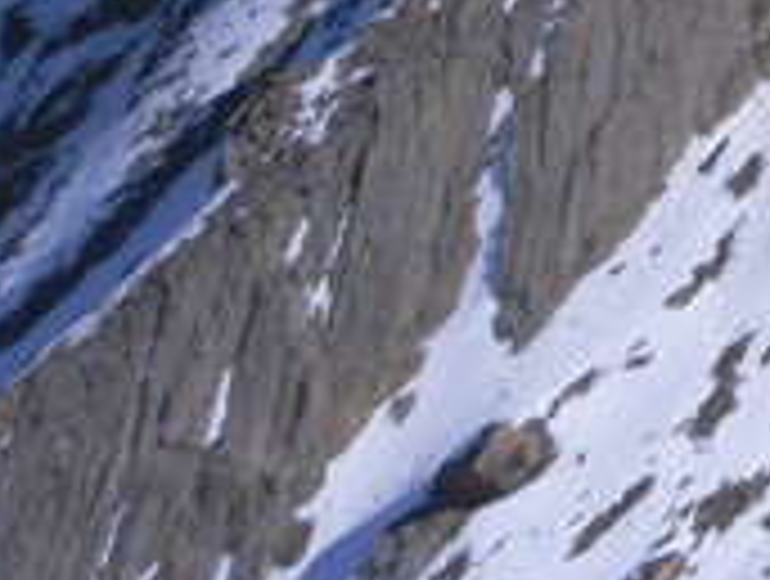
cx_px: 1608
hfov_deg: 11.8
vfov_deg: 9.0
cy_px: -870
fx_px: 3277
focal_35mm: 147
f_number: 7.8
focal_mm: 5.1
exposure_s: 1/331
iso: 80
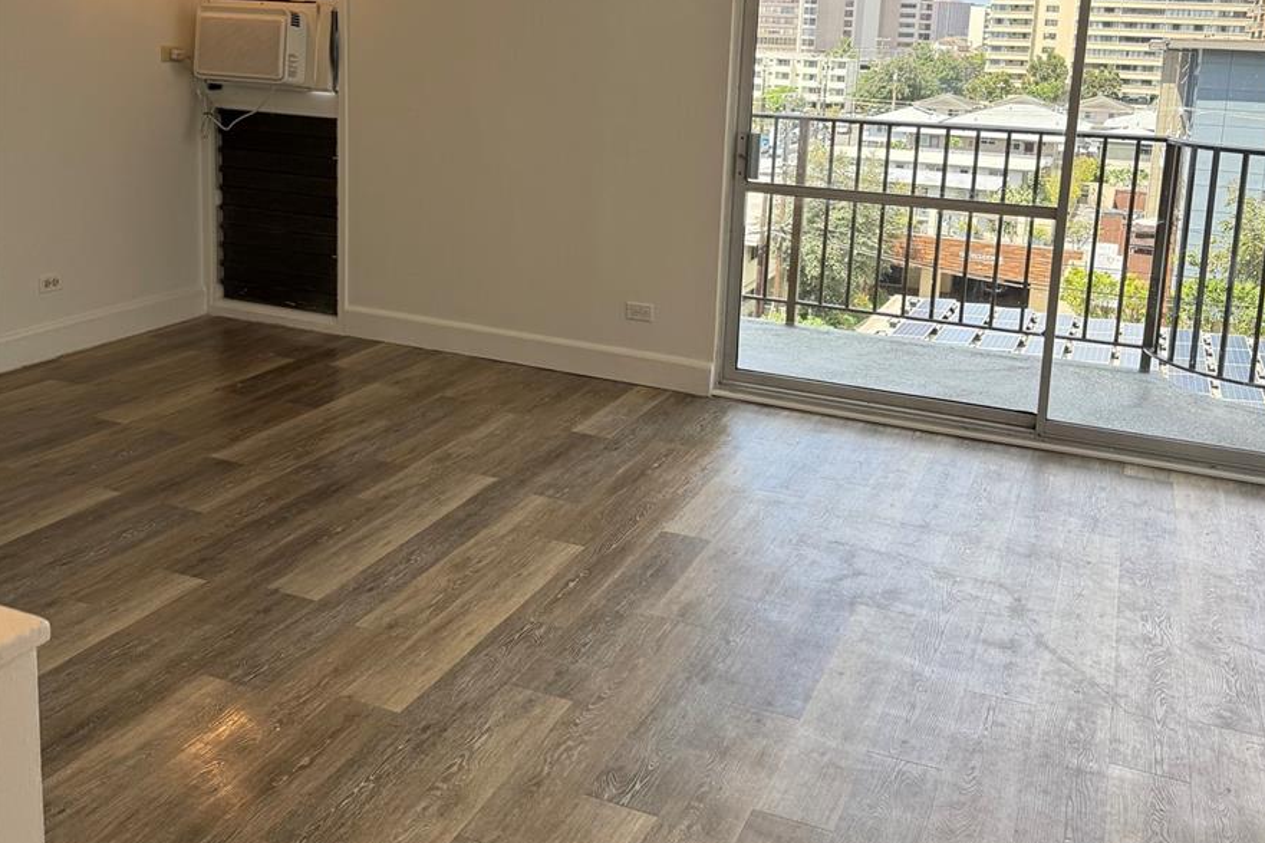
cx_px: 640
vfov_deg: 38.1
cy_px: 233
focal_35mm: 34
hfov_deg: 55.8
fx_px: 1194
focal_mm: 6.76
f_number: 1.78
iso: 100
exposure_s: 1/878
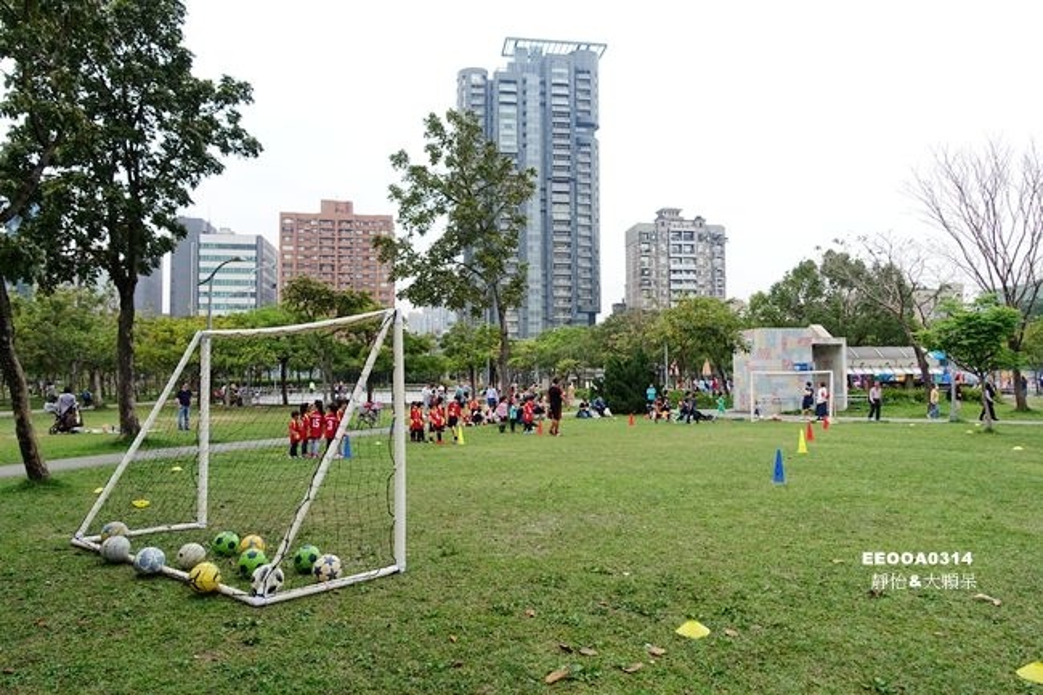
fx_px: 695
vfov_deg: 53.1
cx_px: 522
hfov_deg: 73.8
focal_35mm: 24
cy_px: 348
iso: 125
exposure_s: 1/80
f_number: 3.2
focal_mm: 8.8
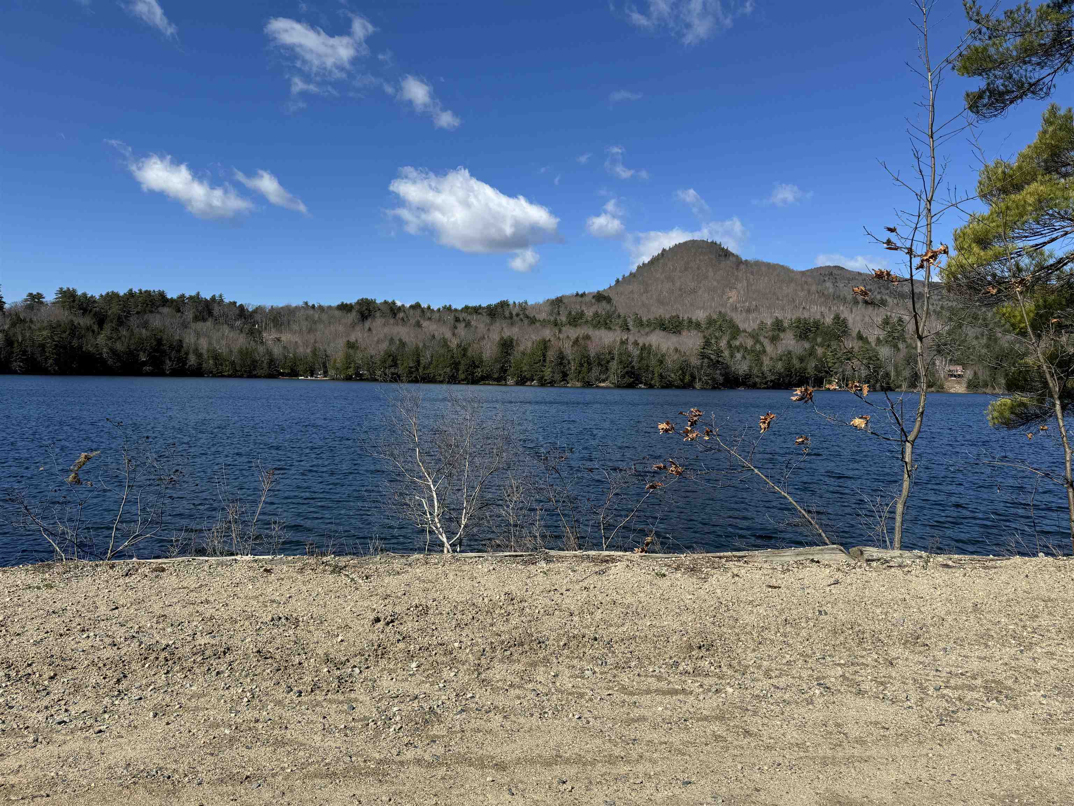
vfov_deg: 56.8
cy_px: 403
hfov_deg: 71.6
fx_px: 745
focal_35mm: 24
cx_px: 537
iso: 80
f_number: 1.78
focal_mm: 6.76
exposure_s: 1/5348
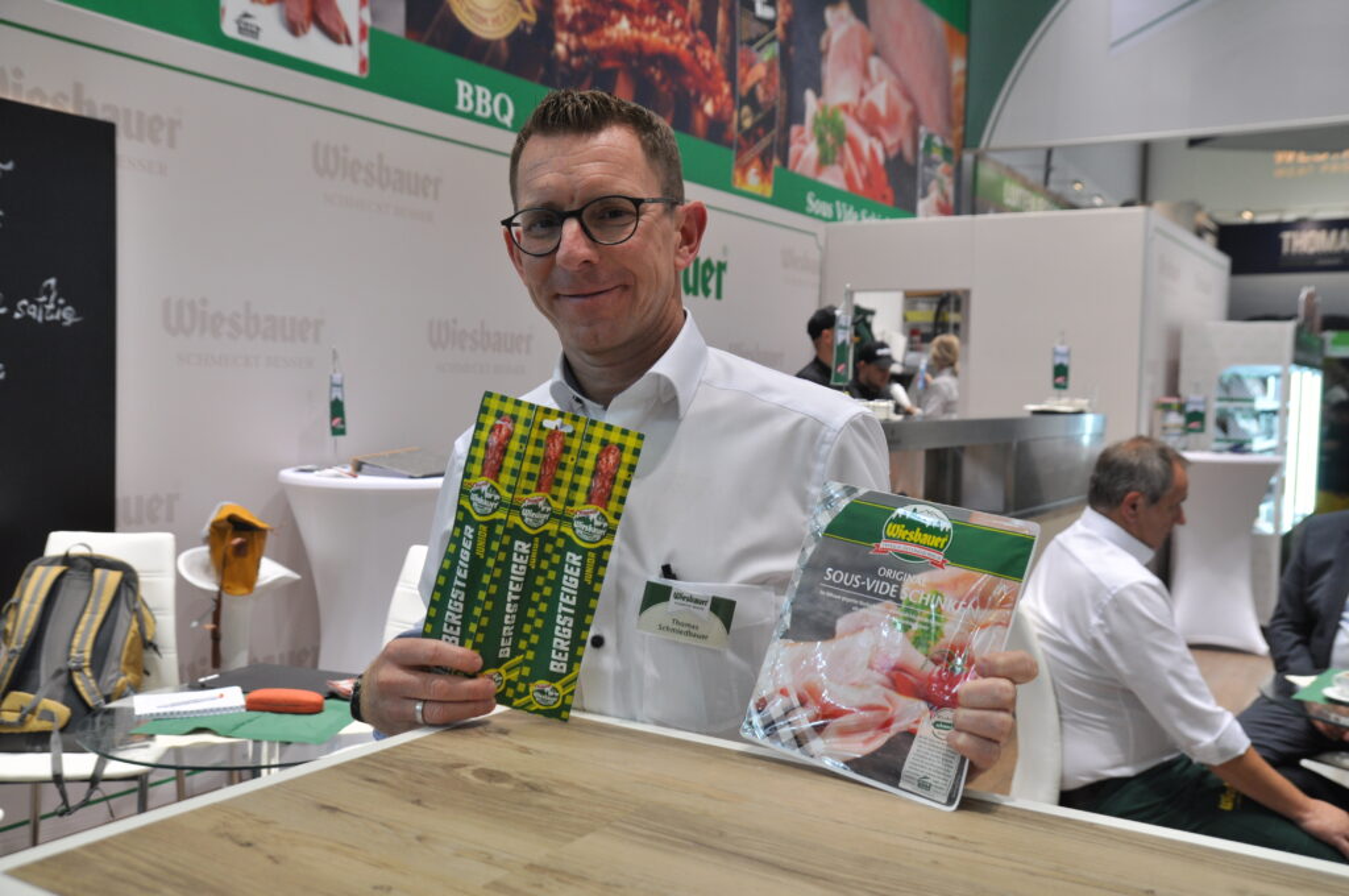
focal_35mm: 33
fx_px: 1235
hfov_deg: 57.3
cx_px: 674
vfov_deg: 39.9
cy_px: 448
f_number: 5
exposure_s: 1/100
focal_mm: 22
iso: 400
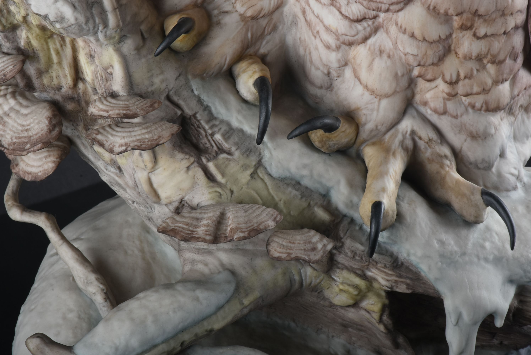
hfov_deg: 11.2
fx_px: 2701
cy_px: 178
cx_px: 266
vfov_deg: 7.5
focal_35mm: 183
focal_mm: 122
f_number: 25
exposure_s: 1/250
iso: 320
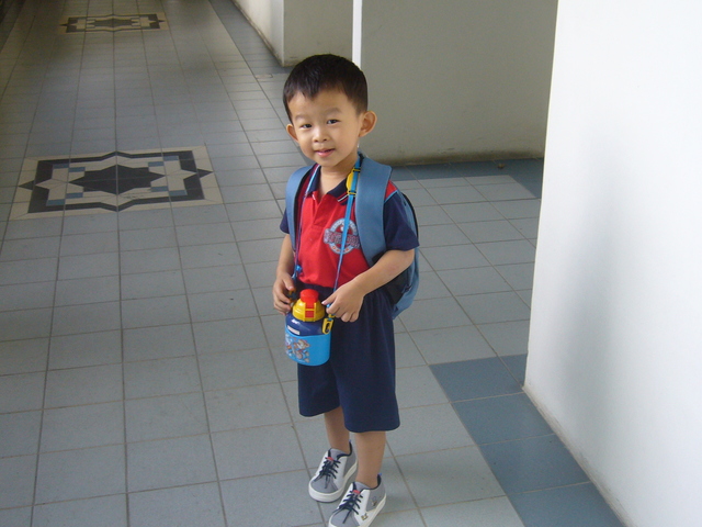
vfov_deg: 30.3
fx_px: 973
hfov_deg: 39.7
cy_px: 264
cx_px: 351
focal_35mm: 48
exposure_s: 1/40
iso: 80
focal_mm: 5.8
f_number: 2.8
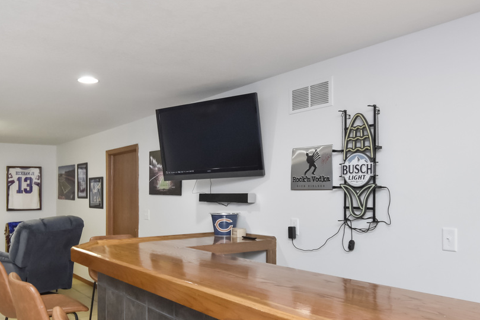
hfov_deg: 56.9
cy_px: 214
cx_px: 199
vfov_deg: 39.5
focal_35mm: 33
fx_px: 440
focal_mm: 11
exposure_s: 1/60
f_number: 4.2
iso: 720
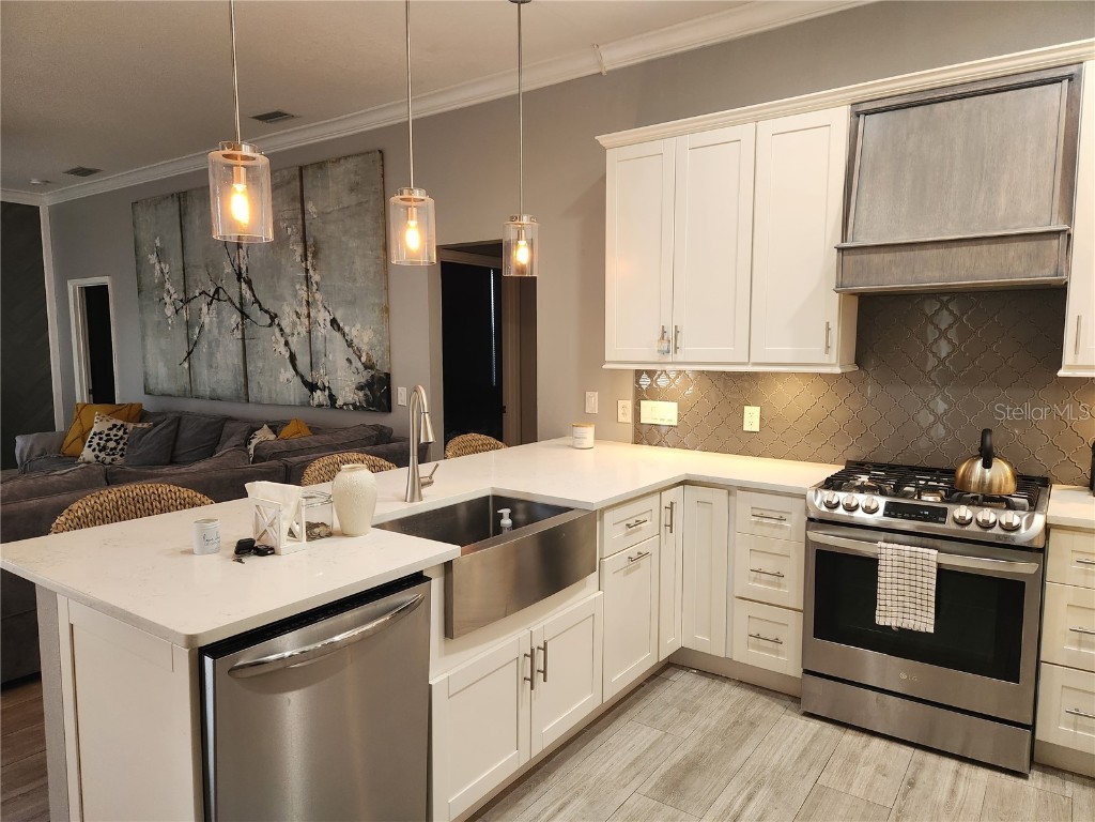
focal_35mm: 23
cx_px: 548
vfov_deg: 58.9
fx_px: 728
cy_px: 411
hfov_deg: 73.9
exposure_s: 1/120
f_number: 1.8
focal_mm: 5.4
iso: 250
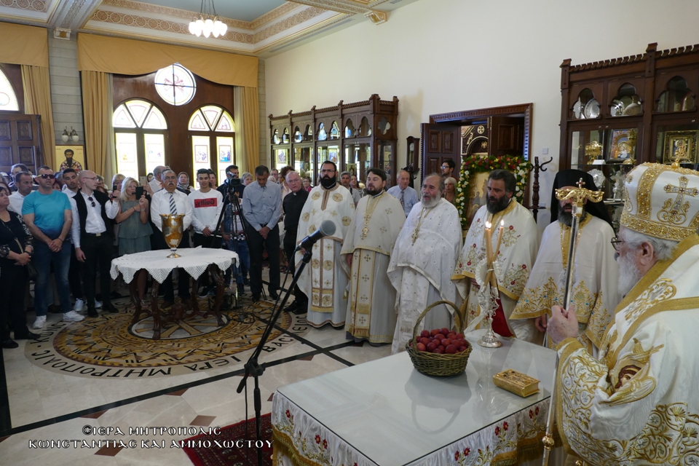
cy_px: 233
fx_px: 485
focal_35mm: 25
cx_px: 350
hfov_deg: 71.5
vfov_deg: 51.3
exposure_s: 1/60
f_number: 2.8
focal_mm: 9.12
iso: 400
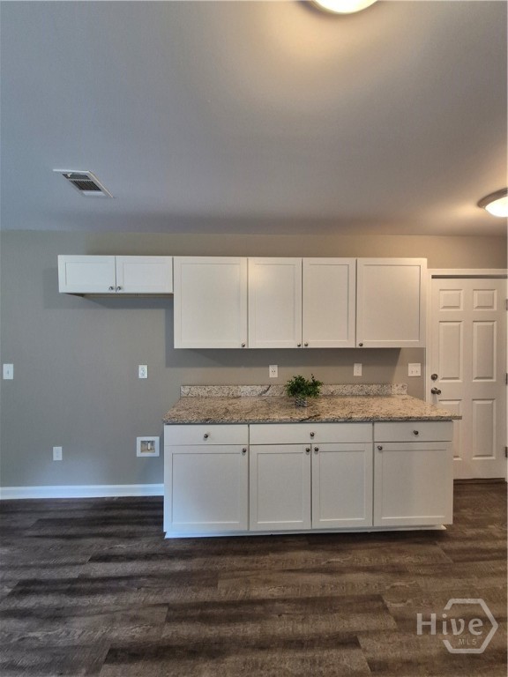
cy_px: 338
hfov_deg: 89.9
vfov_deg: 106.2
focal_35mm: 13
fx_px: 254
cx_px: 254
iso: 250
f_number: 2.2
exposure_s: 1/60
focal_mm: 1.74
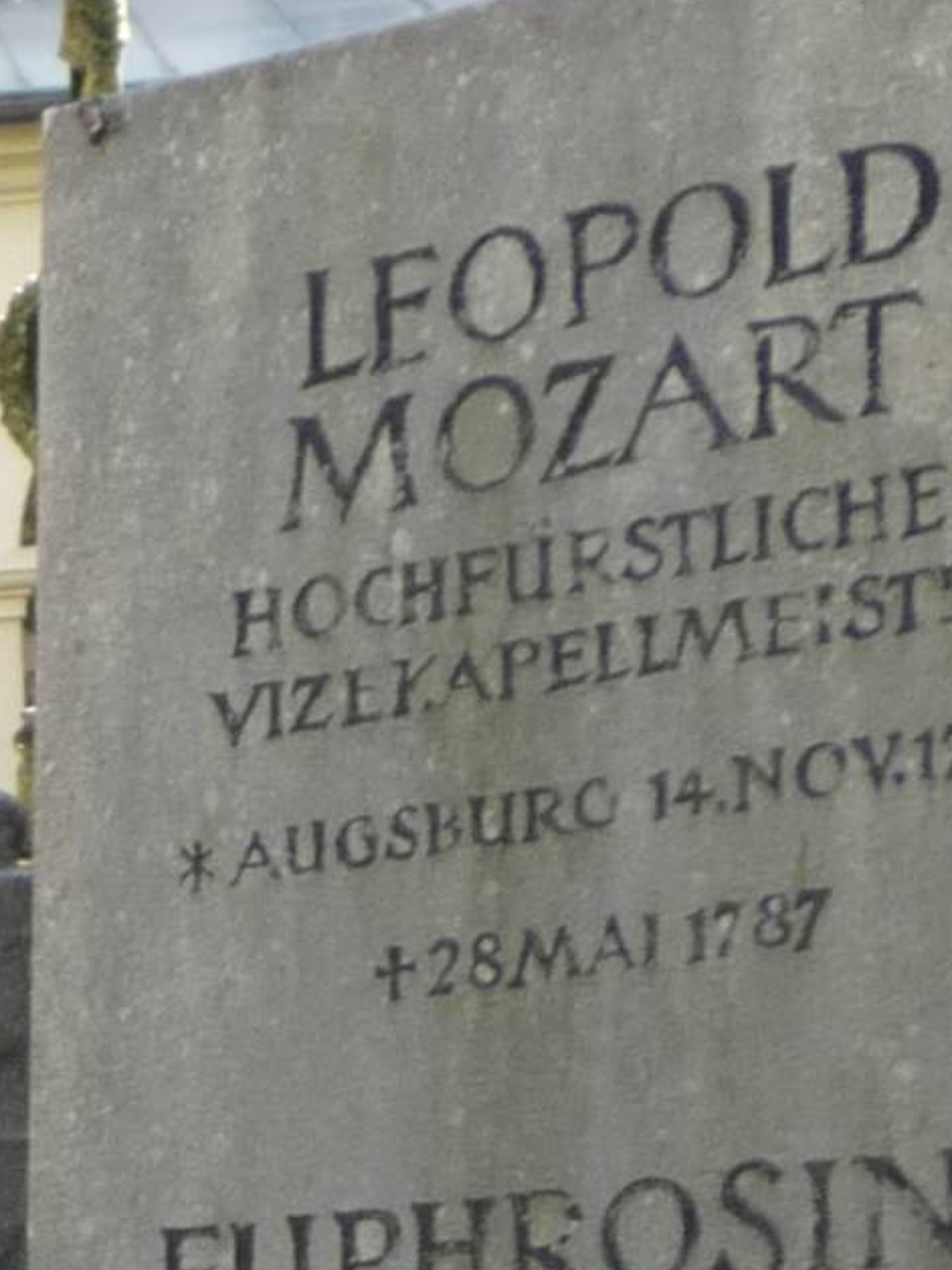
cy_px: 2026
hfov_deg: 8.9
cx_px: -1156
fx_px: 5647
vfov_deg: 12.1
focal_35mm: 154
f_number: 3.3
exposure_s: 1/100
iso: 100
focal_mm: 4.7
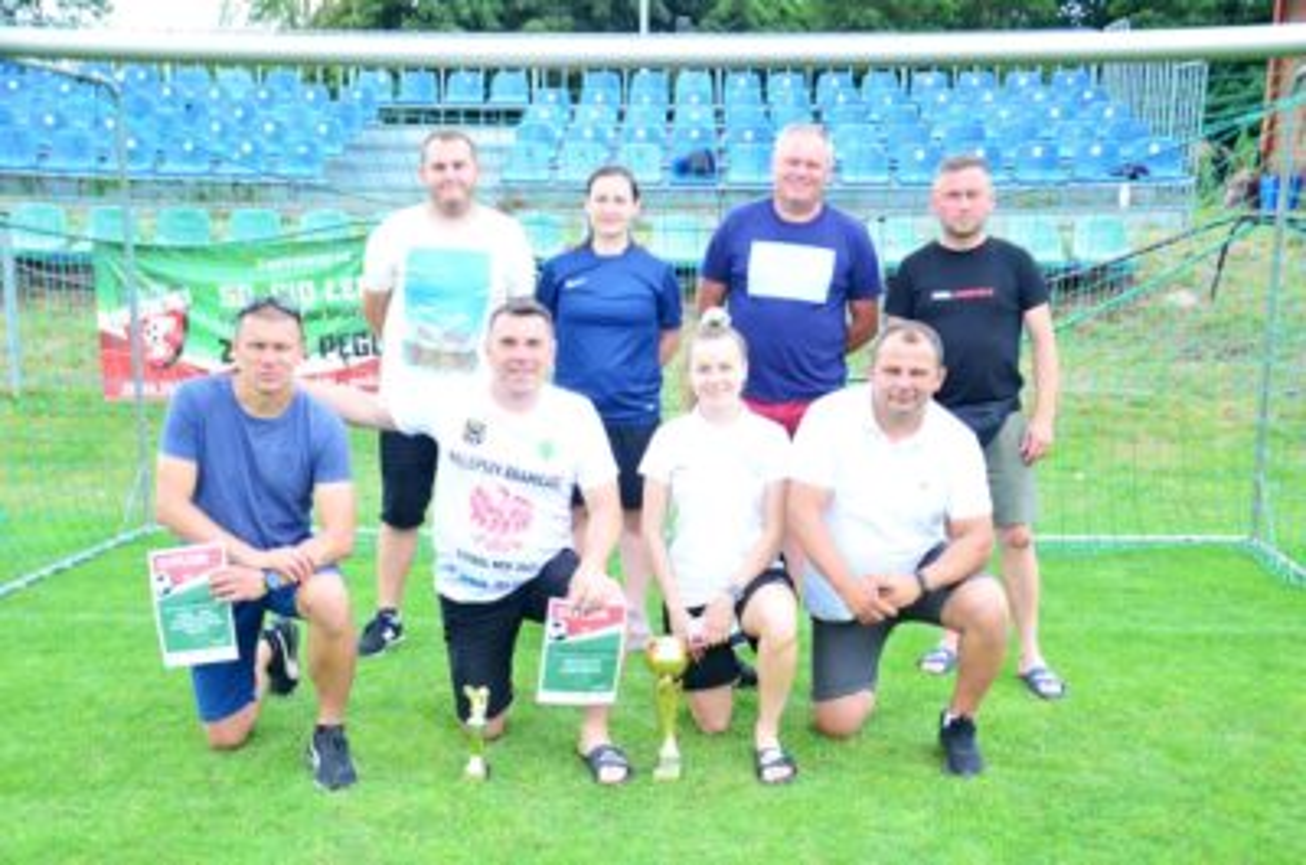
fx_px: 1629
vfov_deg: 29.7
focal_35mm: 45
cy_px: 432
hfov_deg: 43.7
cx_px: 653
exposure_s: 1/320
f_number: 4.2
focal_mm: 30
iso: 400
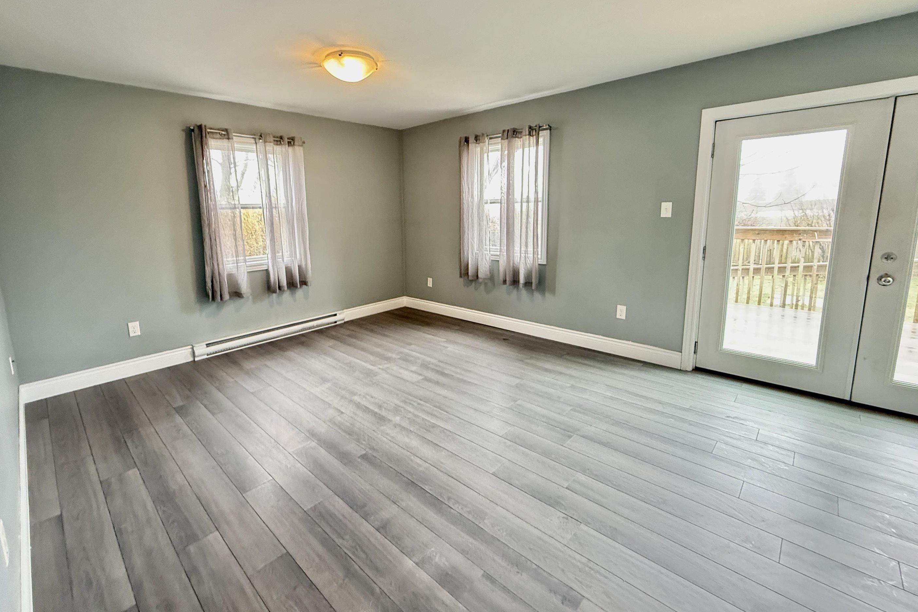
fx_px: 408
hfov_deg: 96.7
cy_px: 271
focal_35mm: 16
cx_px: 435
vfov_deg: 73.5
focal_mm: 2.22
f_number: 2.2
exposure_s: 1/60
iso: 640
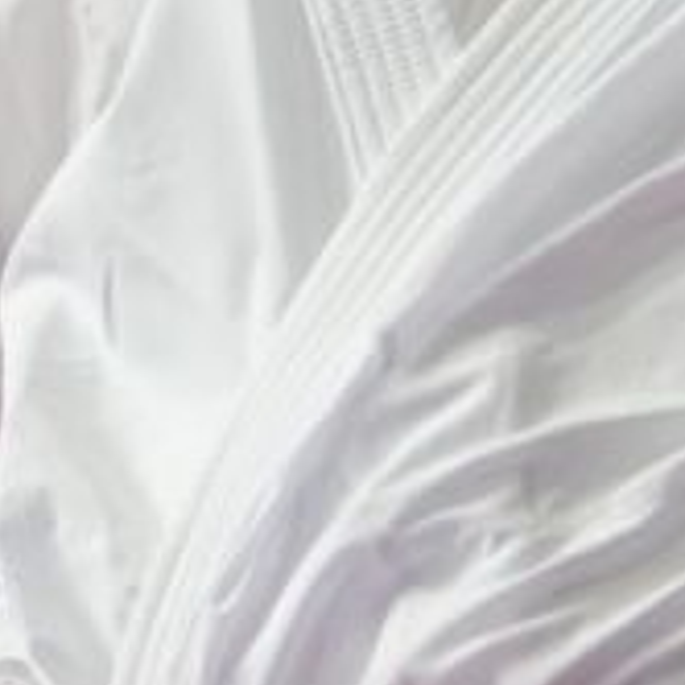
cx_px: -124
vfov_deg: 0.9
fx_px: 44194
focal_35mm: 1974
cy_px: 487
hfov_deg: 0.9
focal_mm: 143
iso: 800
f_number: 2.8
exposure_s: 1/1000
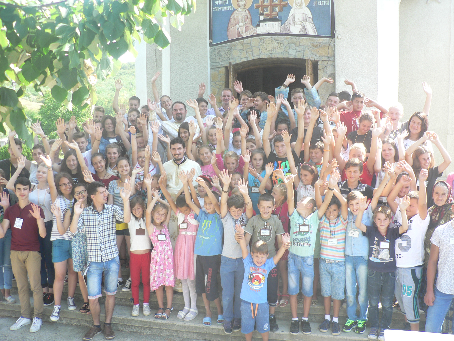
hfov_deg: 51.4
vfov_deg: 39.7
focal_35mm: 36
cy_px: 170
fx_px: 472
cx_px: 227
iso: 80
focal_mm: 6
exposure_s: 1/100
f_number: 2.8
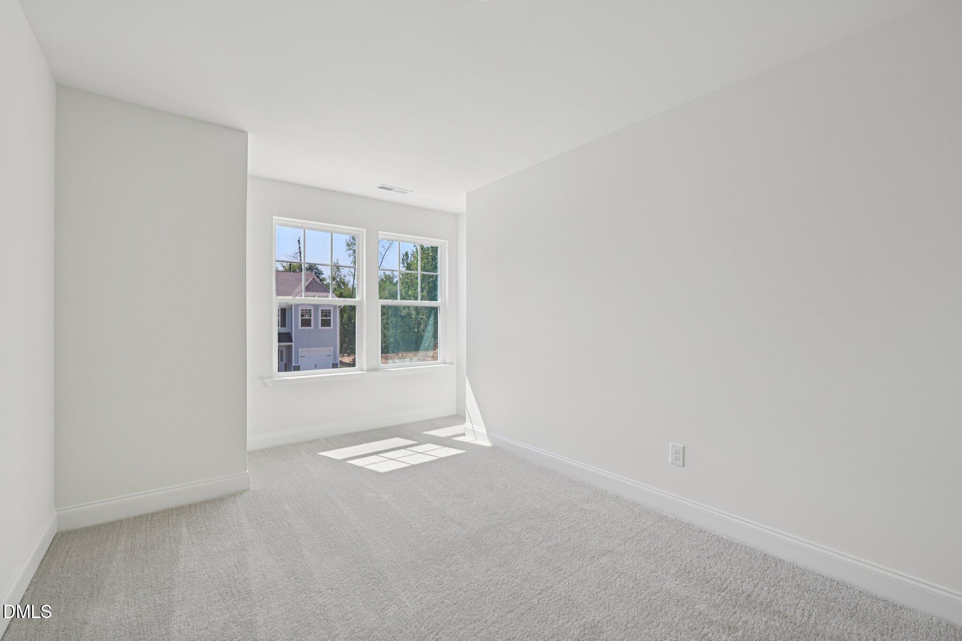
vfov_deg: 81.2
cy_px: 320
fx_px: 374
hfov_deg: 104.3
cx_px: 481
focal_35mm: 14
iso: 100
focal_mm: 14
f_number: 8
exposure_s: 1/80
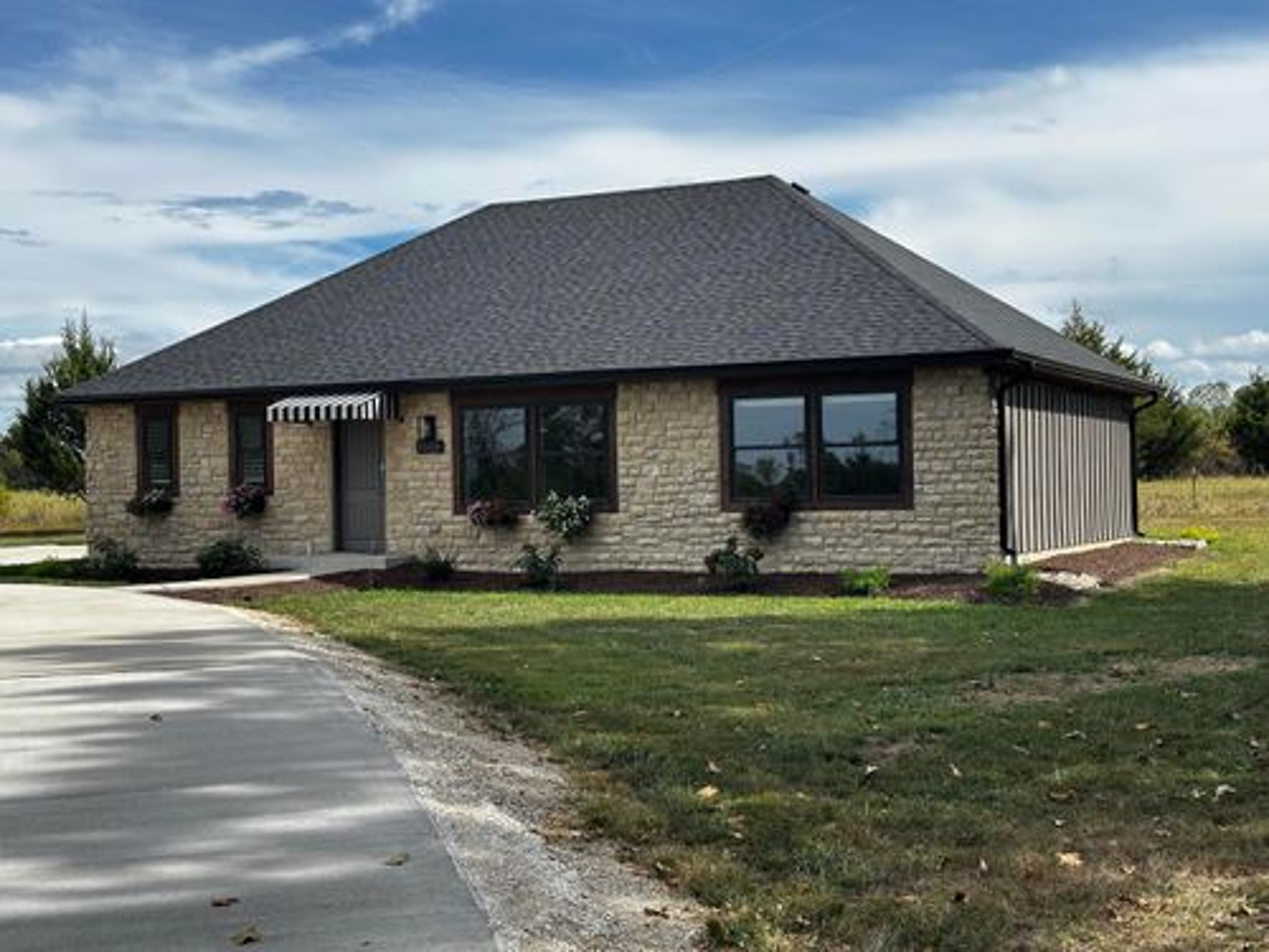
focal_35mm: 48
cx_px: 634
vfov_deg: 30.3
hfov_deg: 39.7
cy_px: 476
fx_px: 1760
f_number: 1.78
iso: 64
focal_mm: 6.86
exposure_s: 1/1783
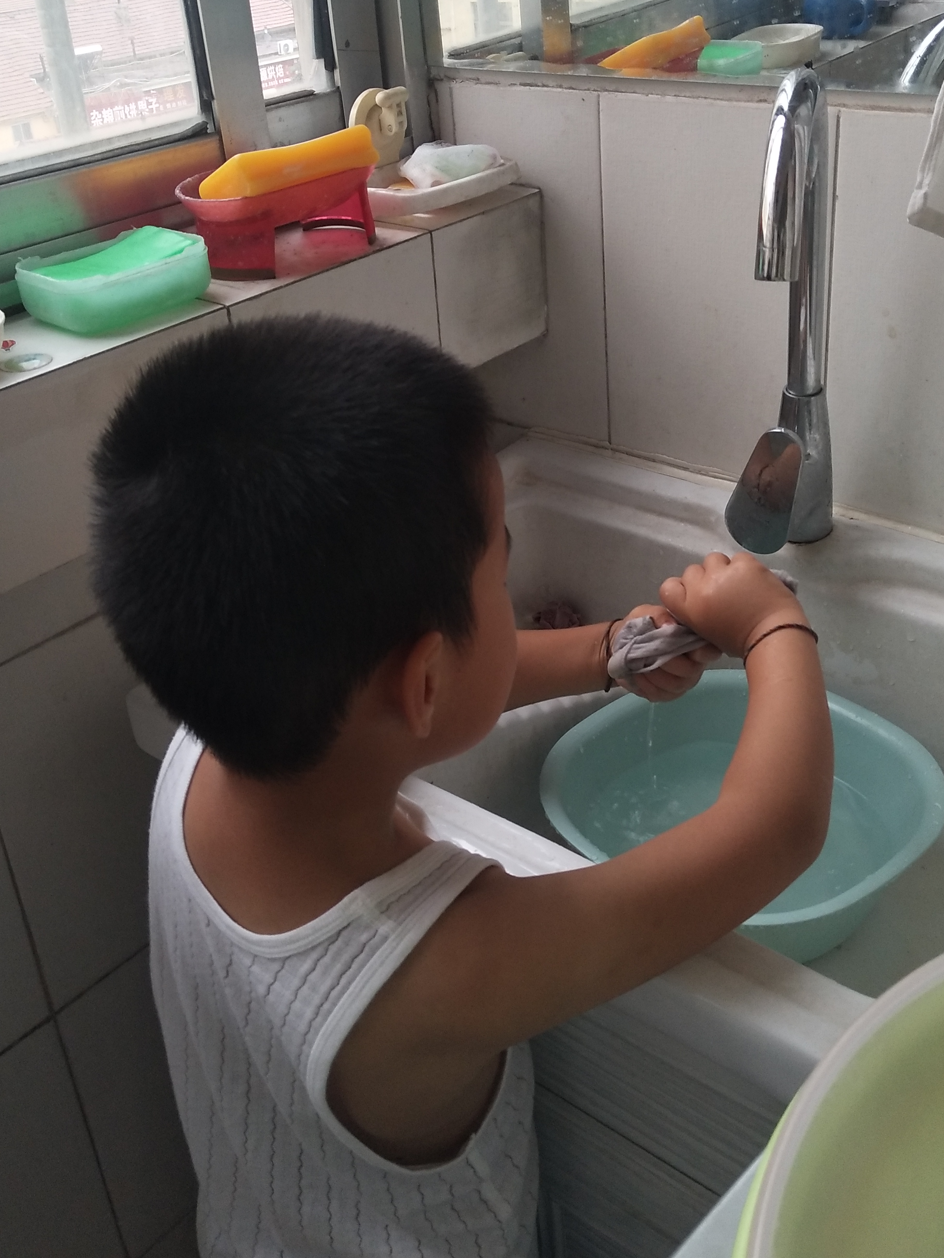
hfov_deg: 38.6
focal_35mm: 37
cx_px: 510
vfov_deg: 49.9
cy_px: 523
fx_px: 1345
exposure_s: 1/50
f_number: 2
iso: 100
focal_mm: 3.88
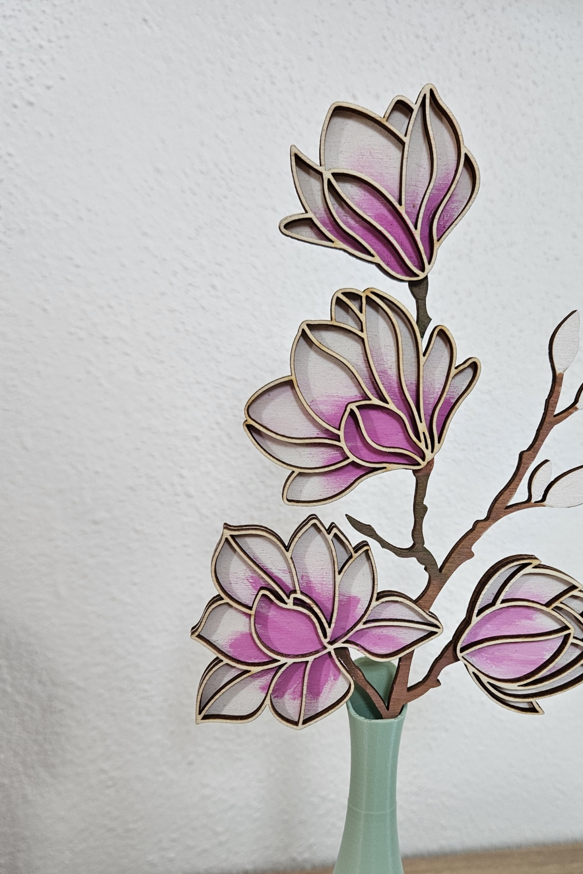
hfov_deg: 38.5
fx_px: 826
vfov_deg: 54.9
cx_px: 377
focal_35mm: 34
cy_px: 565
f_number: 1.8
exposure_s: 1/100
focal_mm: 5.4
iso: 125
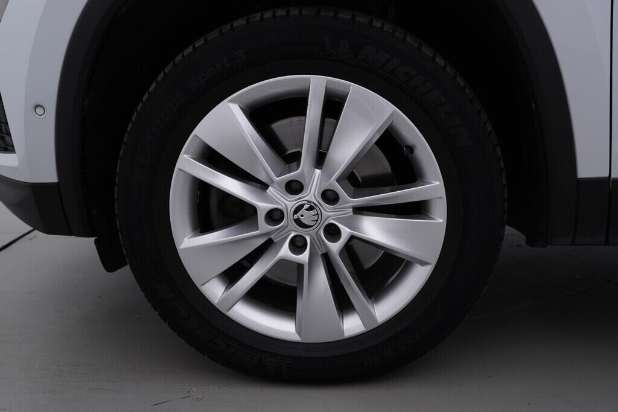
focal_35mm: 36
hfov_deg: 53.1
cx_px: 309
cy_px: 206
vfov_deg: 36.9
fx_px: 618
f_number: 4.5
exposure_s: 1/100
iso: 125
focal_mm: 24
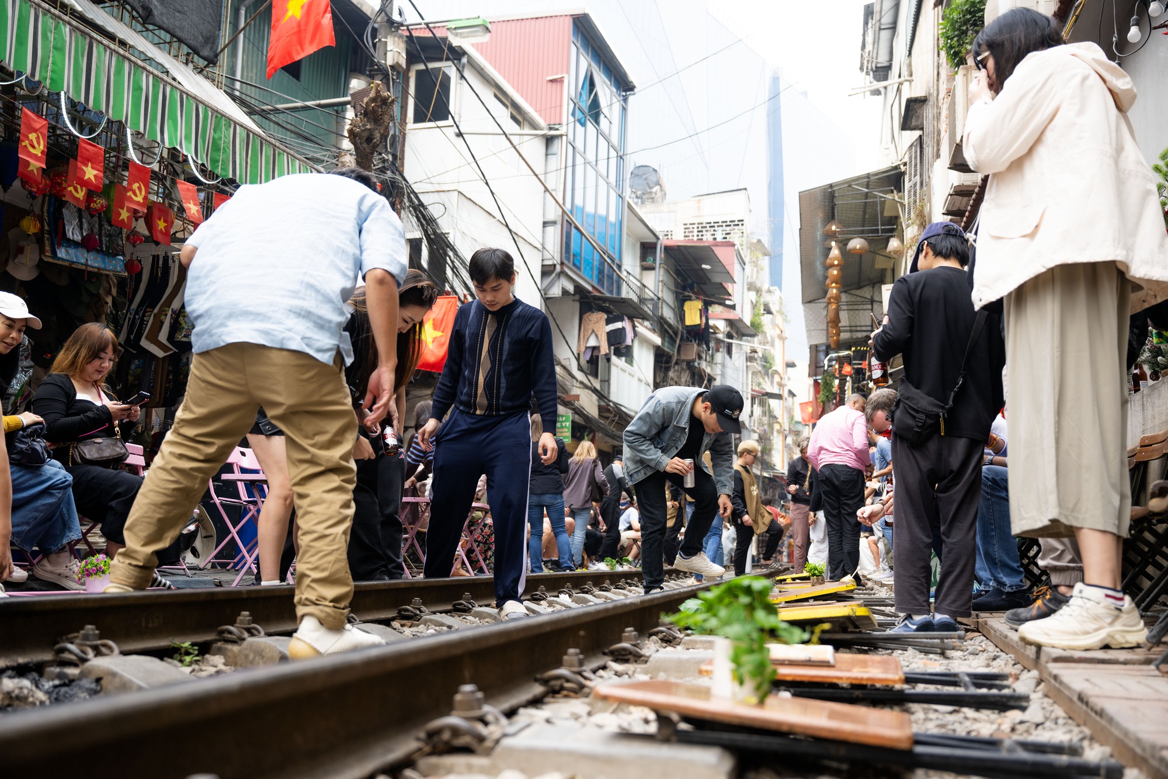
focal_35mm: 34
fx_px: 1087
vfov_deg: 39.4
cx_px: 584
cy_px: 390
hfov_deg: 56.5
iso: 160
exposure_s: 1/500
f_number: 3.2
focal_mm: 33.5
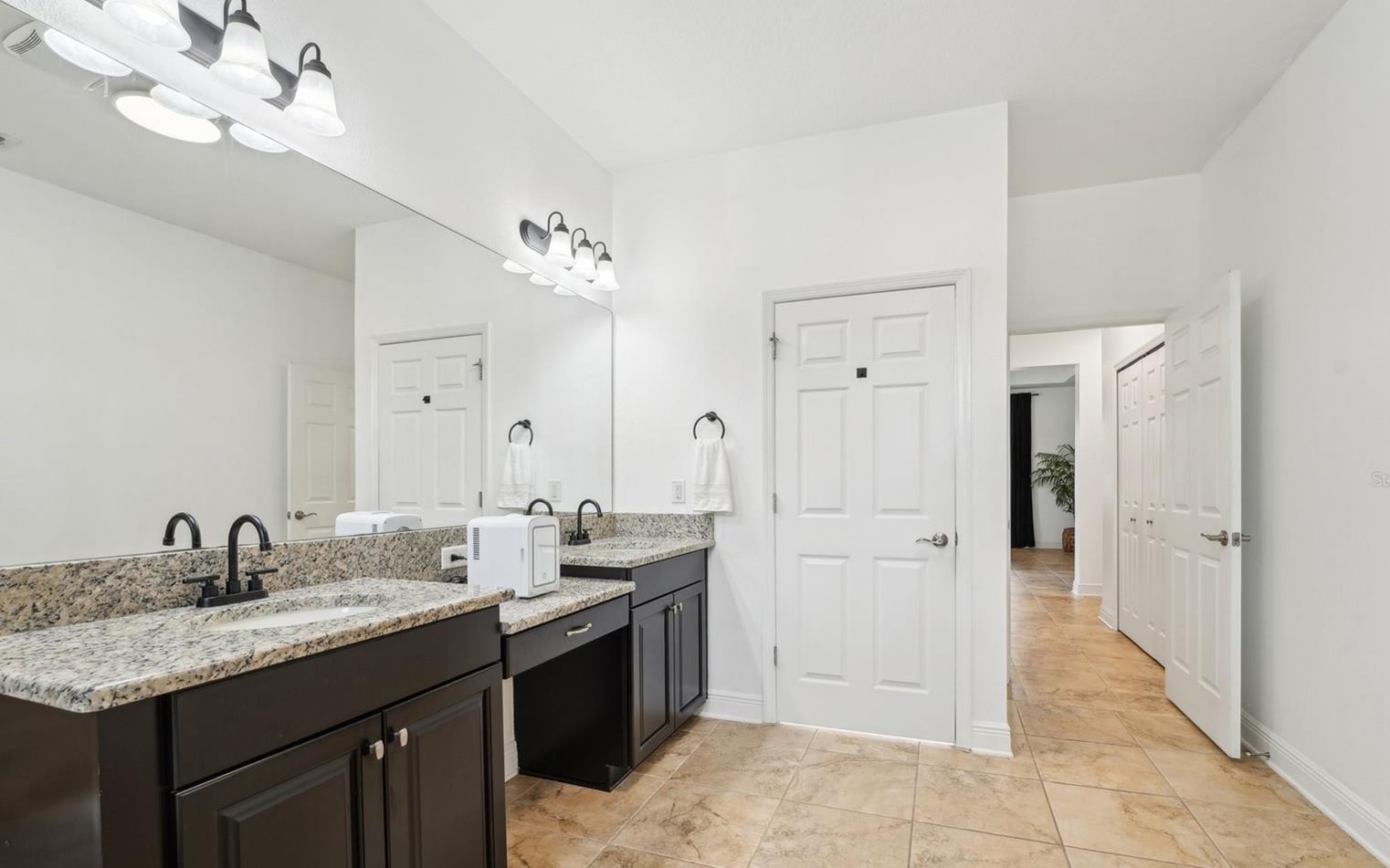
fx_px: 568
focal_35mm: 15
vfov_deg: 74.6
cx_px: 723
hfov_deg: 101.4
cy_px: 479
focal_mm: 14
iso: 400
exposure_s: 1/30
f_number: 8
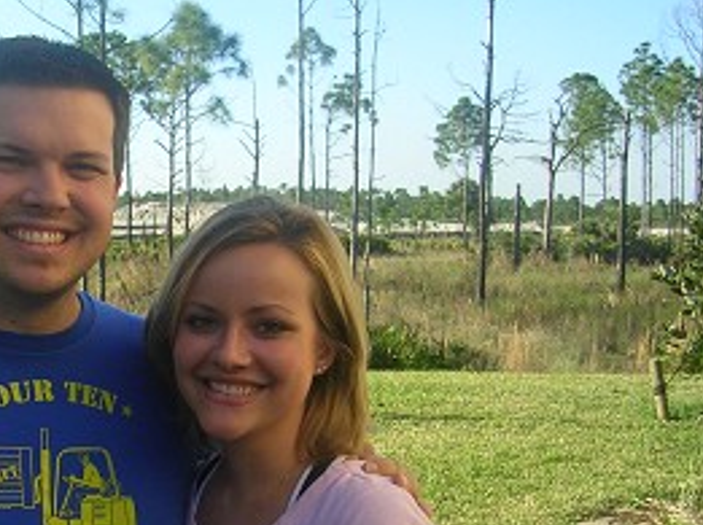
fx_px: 1420
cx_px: 62
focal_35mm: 70
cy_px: 374
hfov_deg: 26.8
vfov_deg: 20.8
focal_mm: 5.8
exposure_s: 1/497
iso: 50
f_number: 2.8
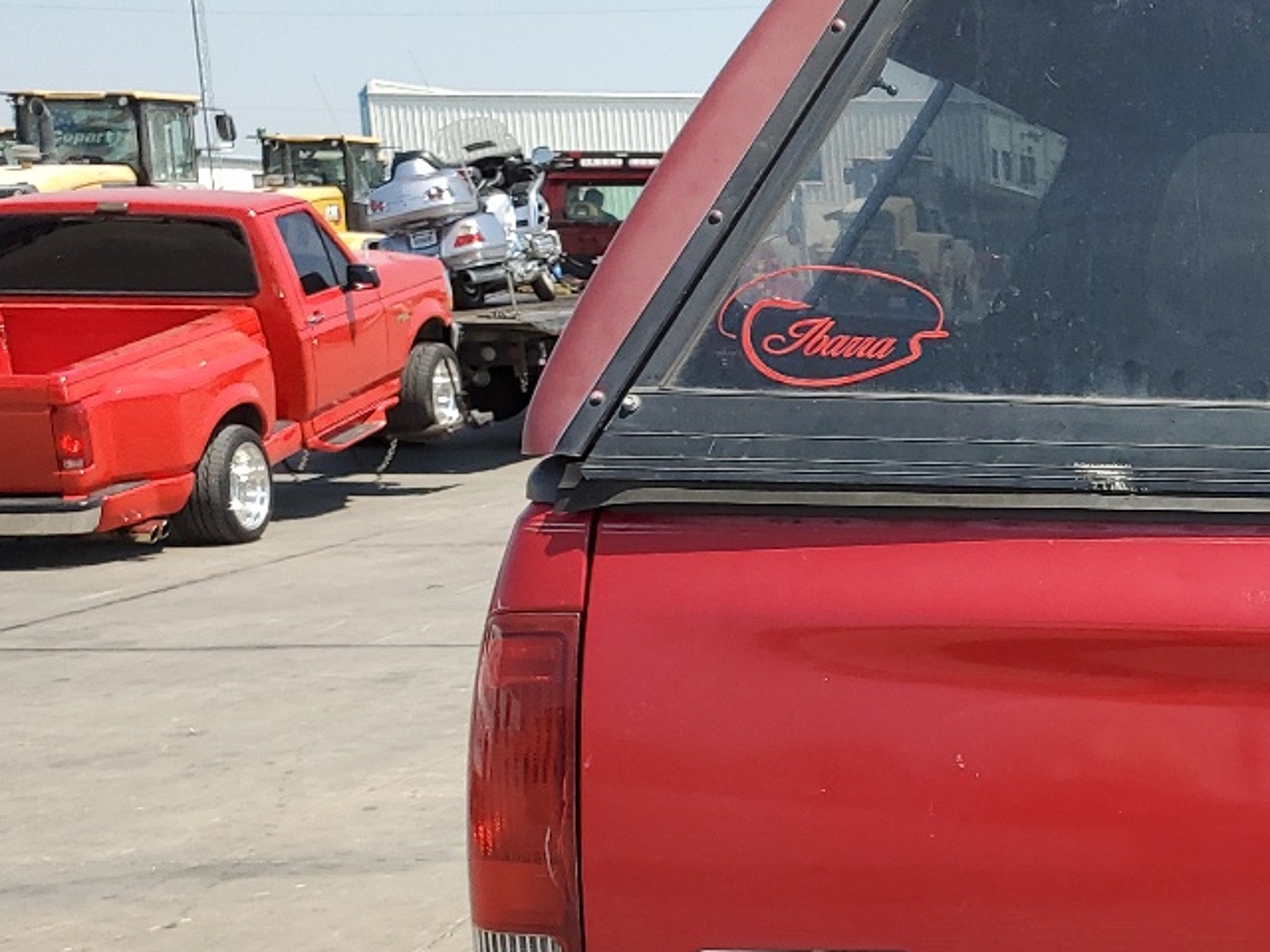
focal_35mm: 65
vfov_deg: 22.5
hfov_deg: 26.4
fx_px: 2385
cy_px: 651
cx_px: 1532
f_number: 1.5
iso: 50
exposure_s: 1/2500
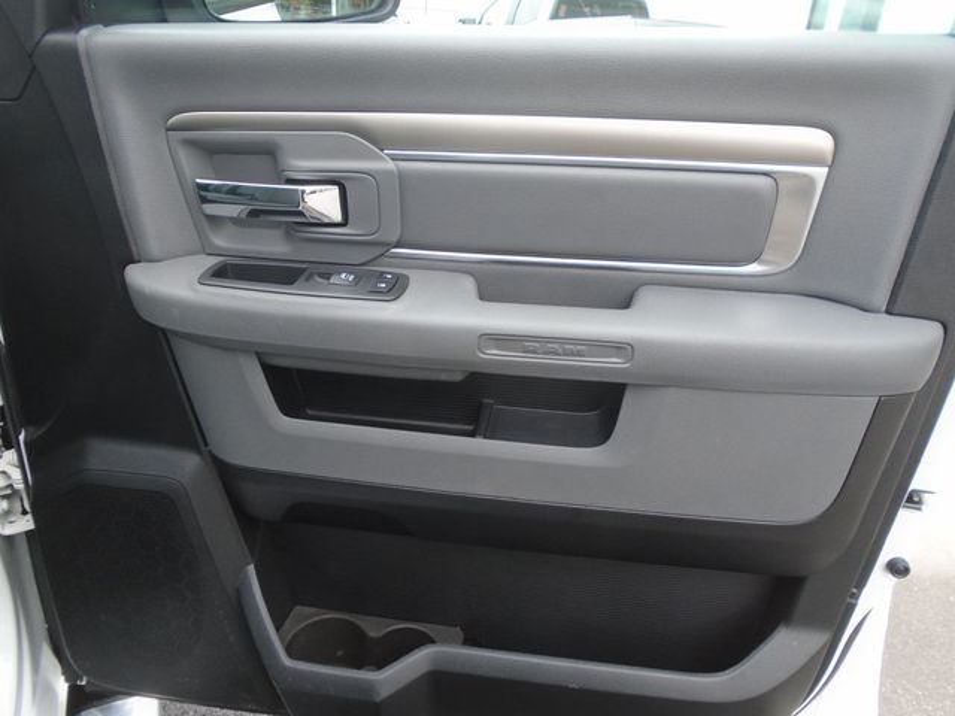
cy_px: 358
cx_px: 478
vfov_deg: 53.1
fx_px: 717
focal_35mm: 26
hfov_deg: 67.3
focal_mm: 4.6
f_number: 3.2
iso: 100
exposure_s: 1/60
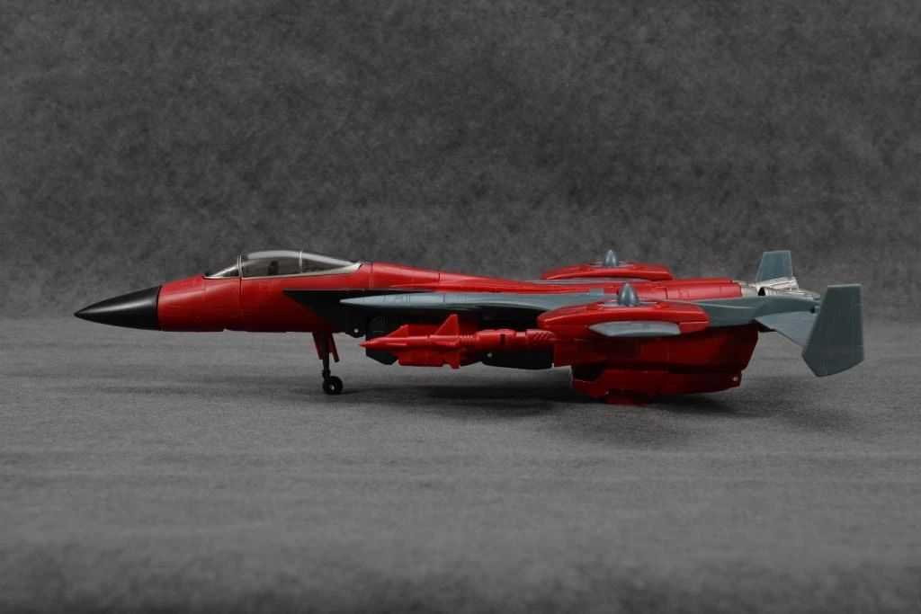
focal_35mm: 55
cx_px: 460
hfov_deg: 36.2
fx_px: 1407
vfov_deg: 24.6
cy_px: 307
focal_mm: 55
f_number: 16
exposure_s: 1/125
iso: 100
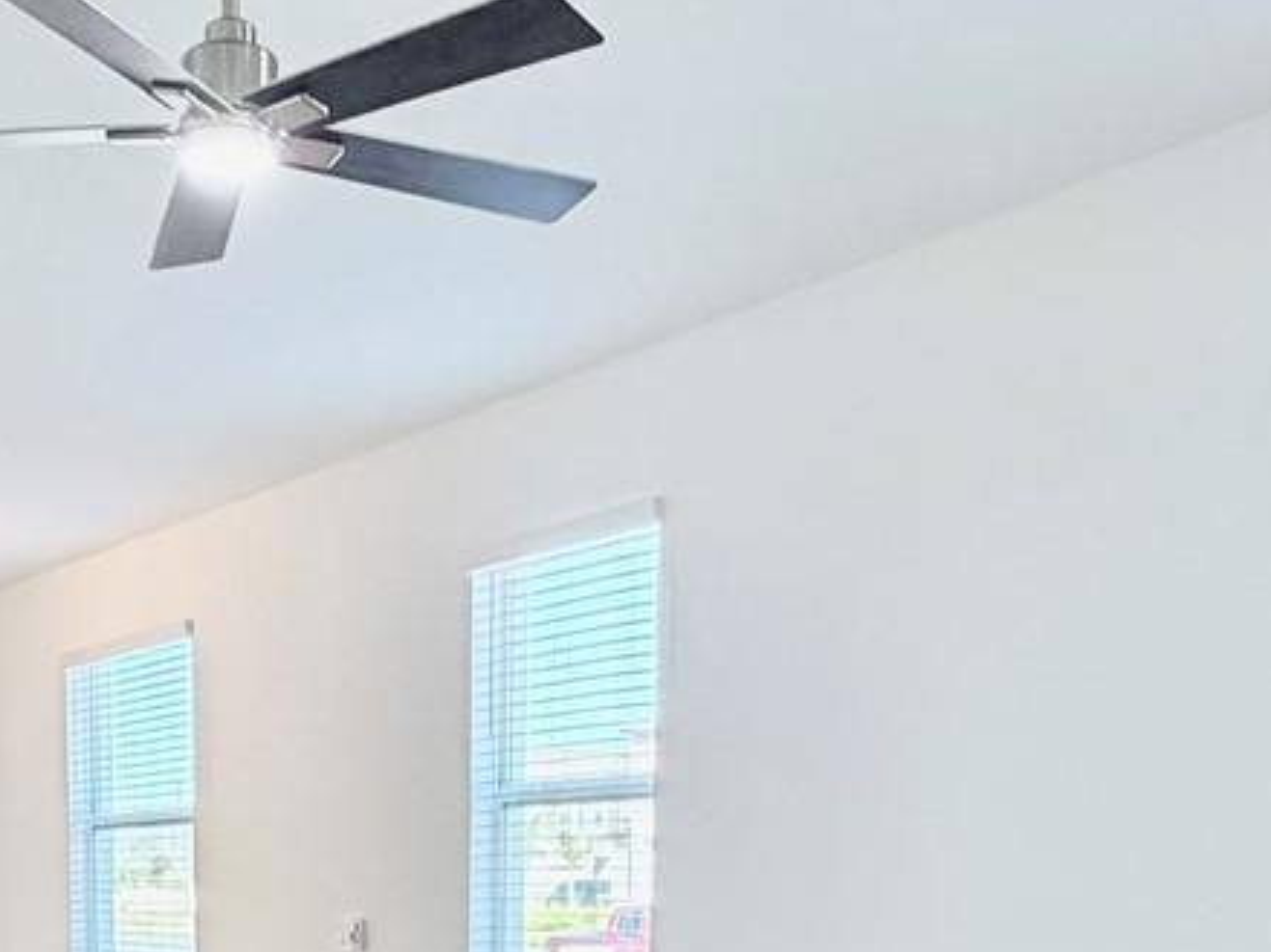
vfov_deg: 26.1
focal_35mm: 51
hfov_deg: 36.6
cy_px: 1082
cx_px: 318
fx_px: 1872
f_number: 2.2
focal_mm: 2.22
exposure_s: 1/120
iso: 200
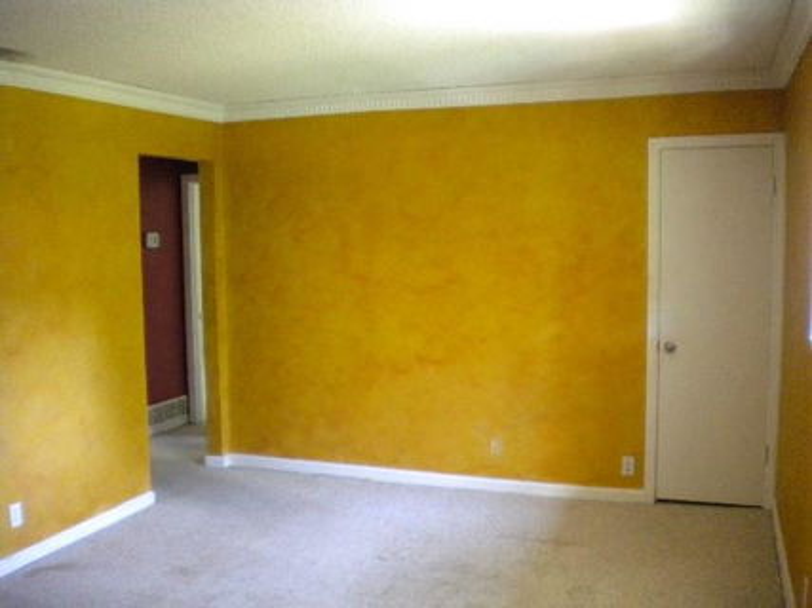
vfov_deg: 40.7
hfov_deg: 52.6
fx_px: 821
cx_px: 406
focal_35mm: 35
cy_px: 304
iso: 800
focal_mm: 6.3
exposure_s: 1/22.2
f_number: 3.1
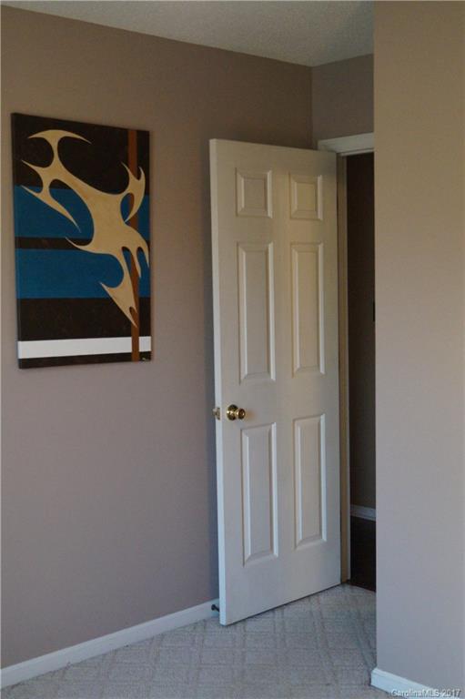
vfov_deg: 43.6
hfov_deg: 29.8
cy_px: 350
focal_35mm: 45
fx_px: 873
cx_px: 232
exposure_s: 1/160
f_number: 4.5
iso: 3200
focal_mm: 30
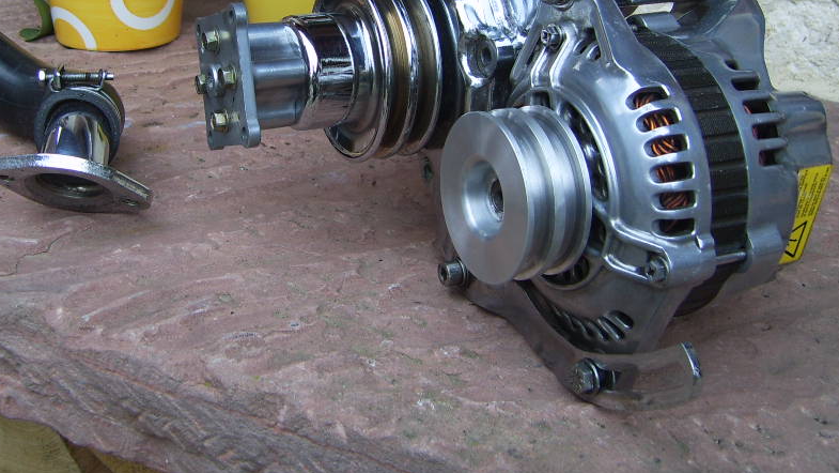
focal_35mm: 54
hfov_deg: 38.3
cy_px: 119
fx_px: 1202
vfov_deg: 22.0
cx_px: 325
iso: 50
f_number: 2.8
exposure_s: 1/30
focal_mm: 7.8
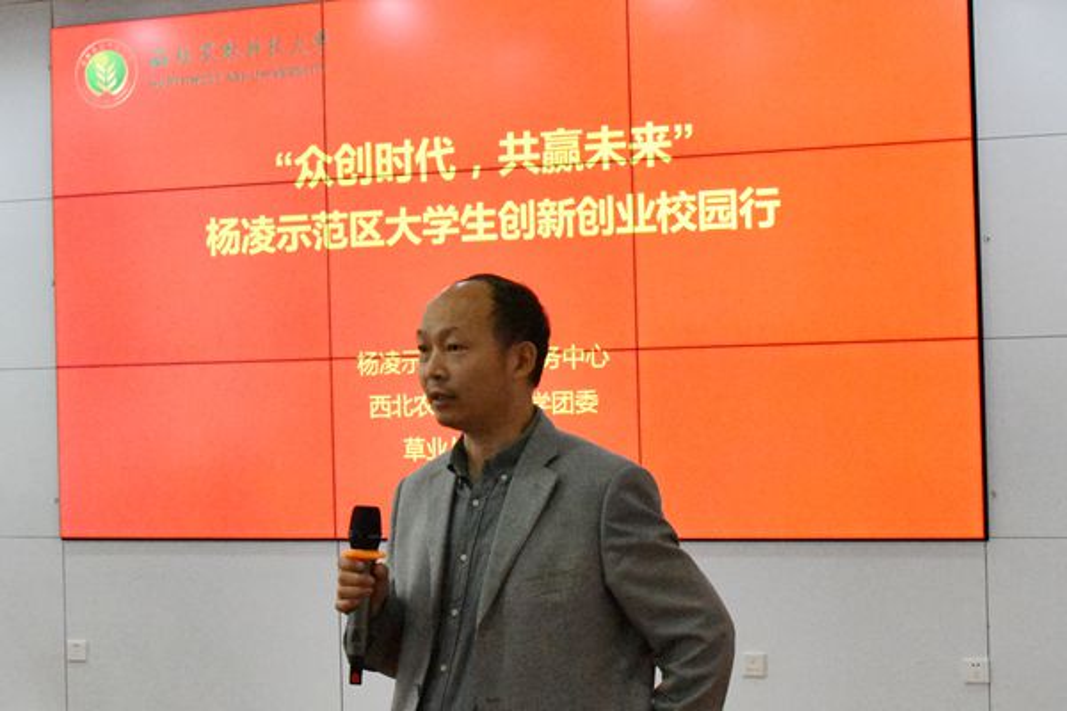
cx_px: 534
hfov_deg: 54.4
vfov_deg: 37.9
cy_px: 356
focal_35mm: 35
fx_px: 1037
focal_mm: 35
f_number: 10
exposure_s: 1/400
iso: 10000
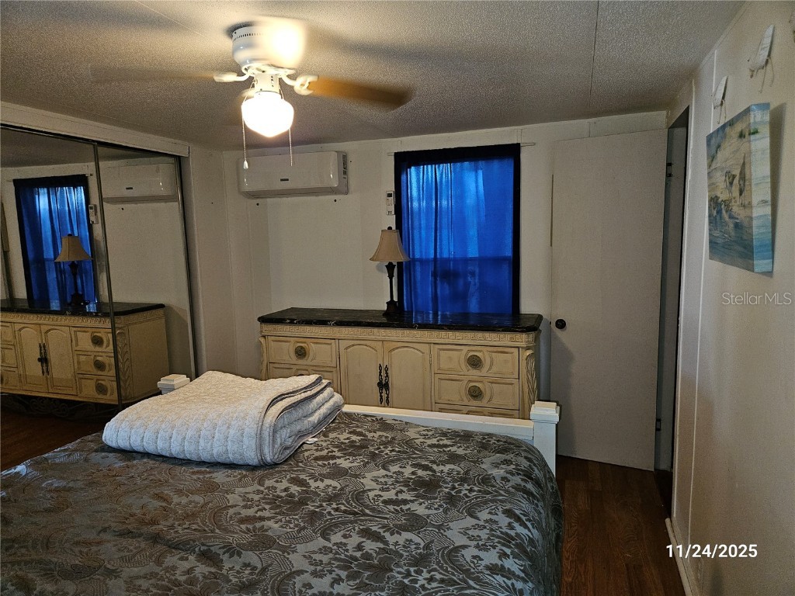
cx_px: 398
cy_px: 298
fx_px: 528
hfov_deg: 73.9
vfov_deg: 58.9
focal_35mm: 23
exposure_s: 1/24
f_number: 1.8
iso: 100
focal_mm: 5.4
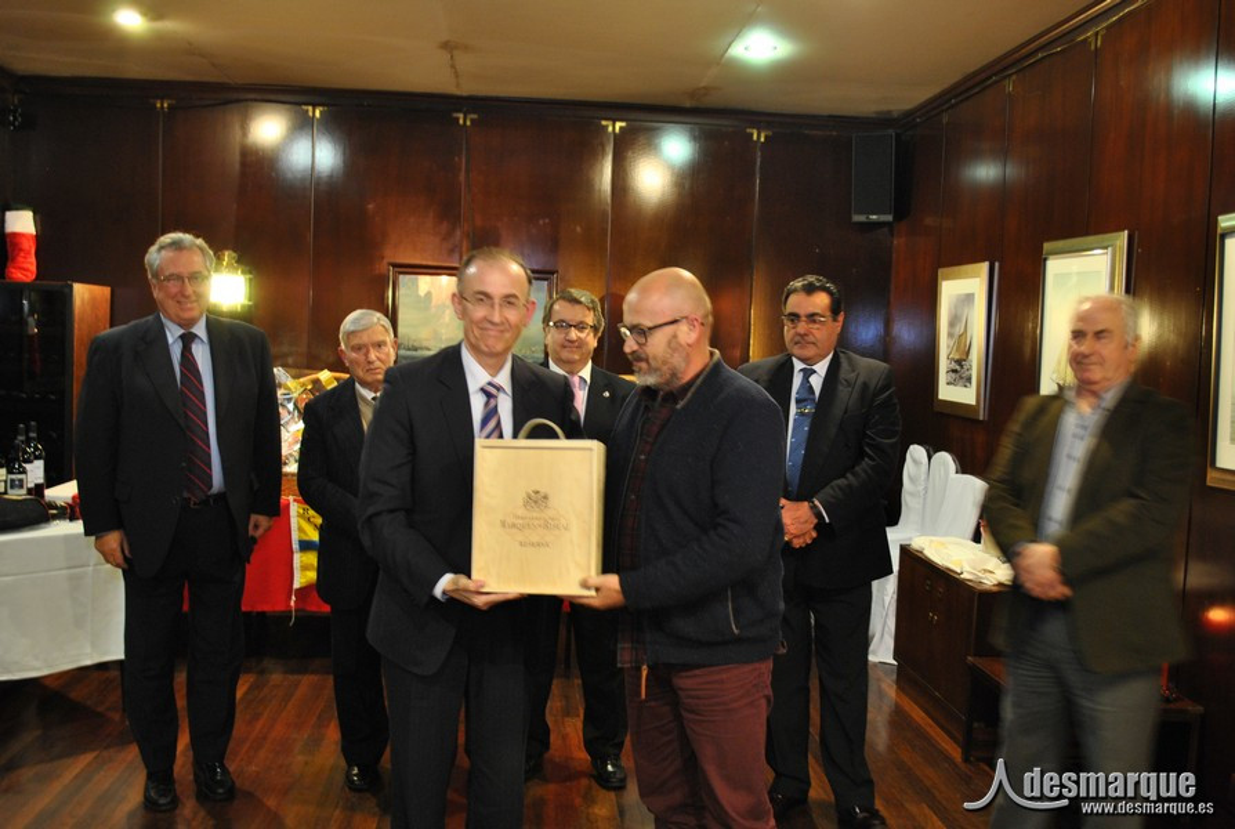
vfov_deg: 40.1
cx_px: 618
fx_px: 1134
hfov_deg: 57.1
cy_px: 414
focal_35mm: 33
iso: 400
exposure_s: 1/5
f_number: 4
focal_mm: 22
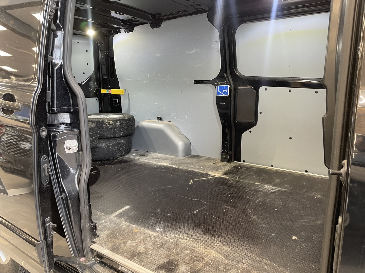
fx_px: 274
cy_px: 136
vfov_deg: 53.1
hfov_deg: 67.3
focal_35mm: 26
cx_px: 182
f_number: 1.6
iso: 160
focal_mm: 4.2
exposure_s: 1/50
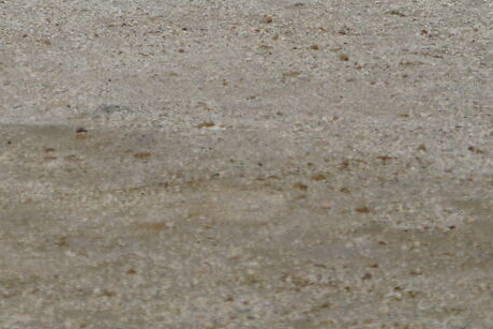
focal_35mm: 235
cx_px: 18
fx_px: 3219
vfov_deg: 5.6
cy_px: -503
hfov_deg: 8.7
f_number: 4
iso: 125
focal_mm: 45
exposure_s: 1/800
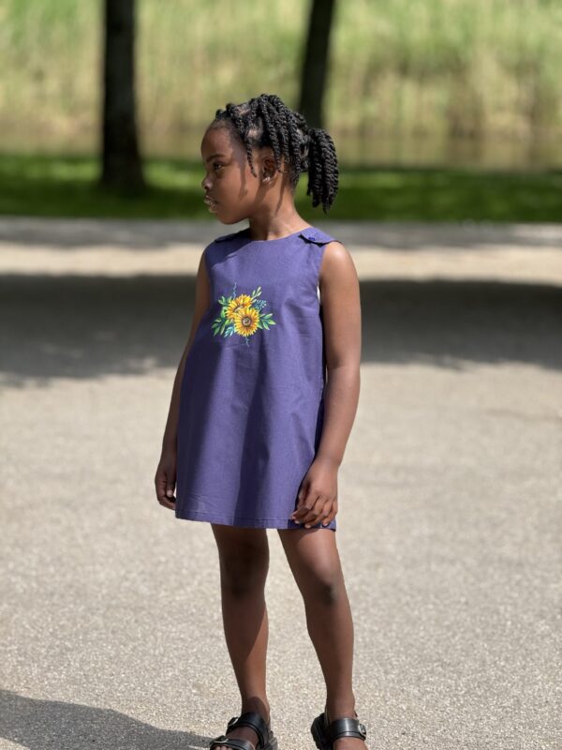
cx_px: 281
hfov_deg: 12.3
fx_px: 2598
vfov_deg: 16.4
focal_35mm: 120
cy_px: 375
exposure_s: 1/759
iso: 64
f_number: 2.8
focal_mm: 15.66
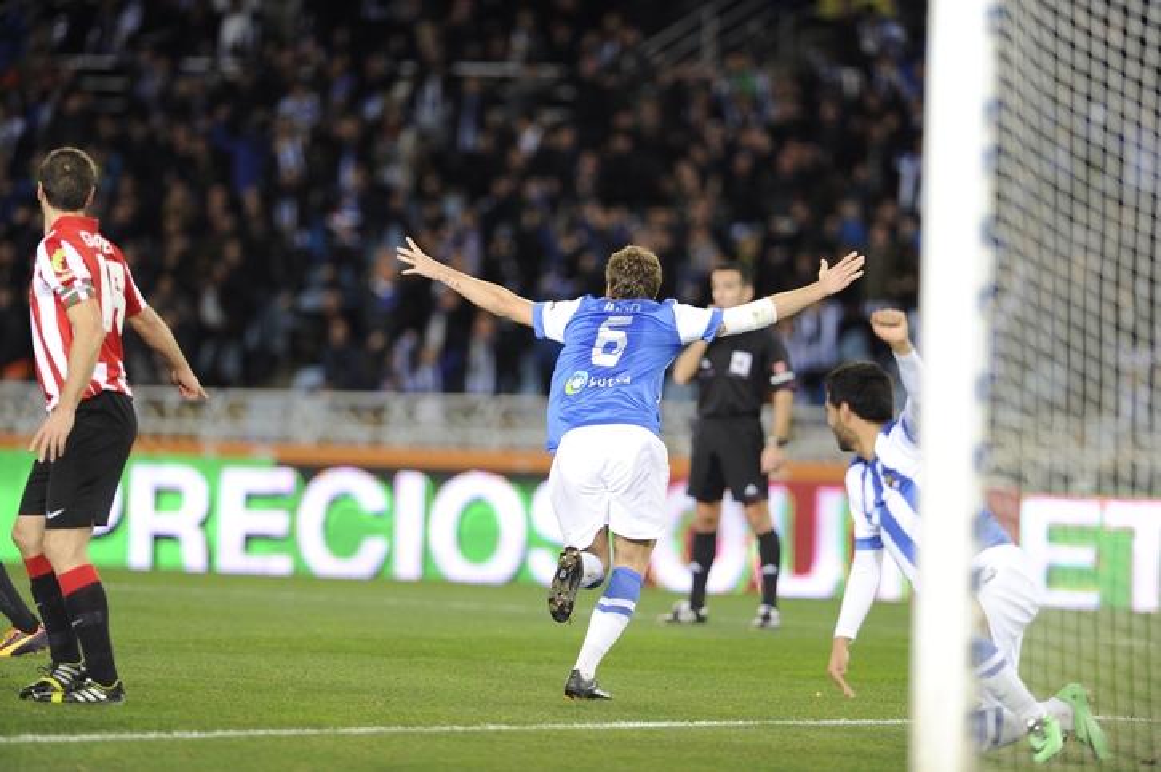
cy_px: 386
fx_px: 9668
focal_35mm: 300
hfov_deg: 6.9
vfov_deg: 4.6
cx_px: 580
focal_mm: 300
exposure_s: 1/800
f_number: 3.2
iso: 3200
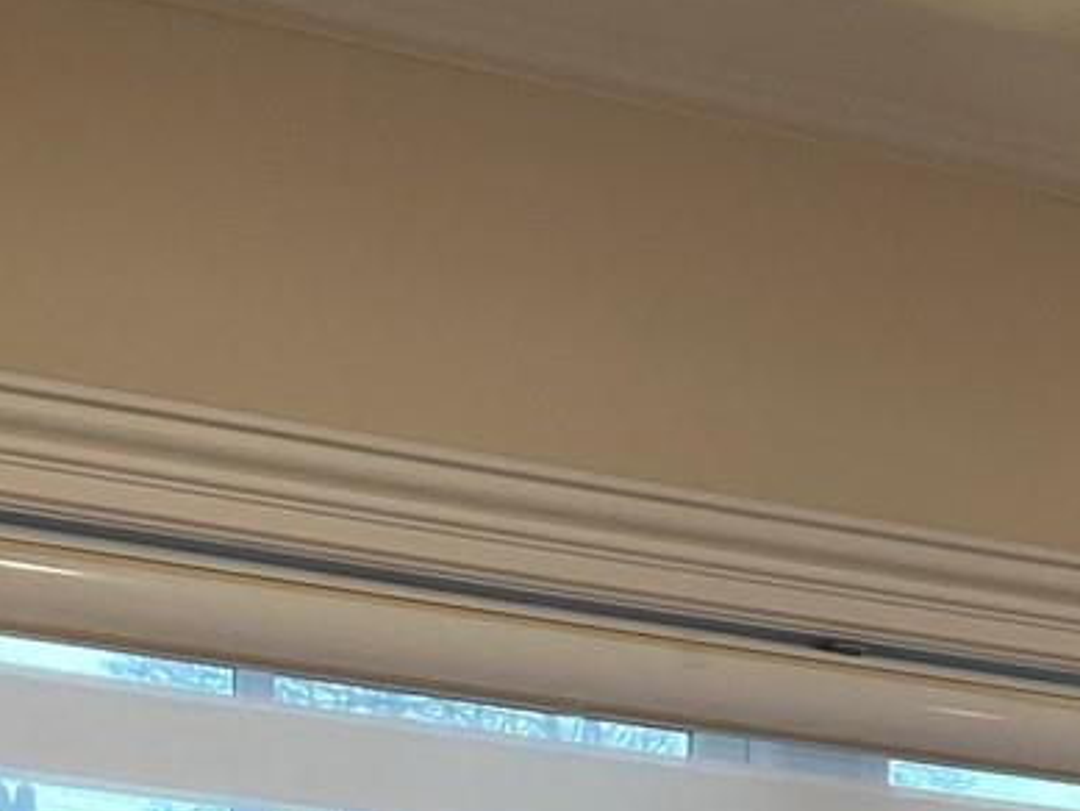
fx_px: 4276
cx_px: 1905
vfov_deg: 9.7
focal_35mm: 137
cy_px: 1853
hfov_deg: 13.1
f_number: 1.6
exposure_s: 1/120
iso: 100
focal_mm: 5.1
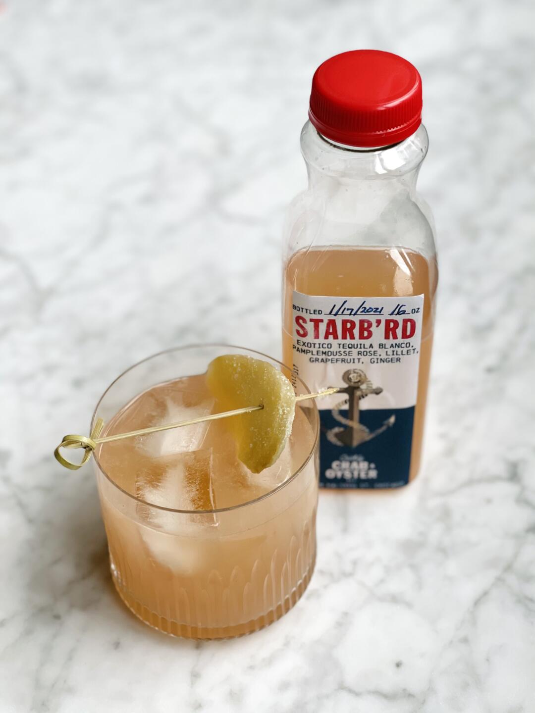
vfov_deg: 30.3
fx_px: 1319
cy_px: 356
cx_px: 268
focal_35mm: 64
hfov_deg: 22.9
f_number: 2.2
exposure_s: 1/120
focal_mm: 7.5
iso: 100
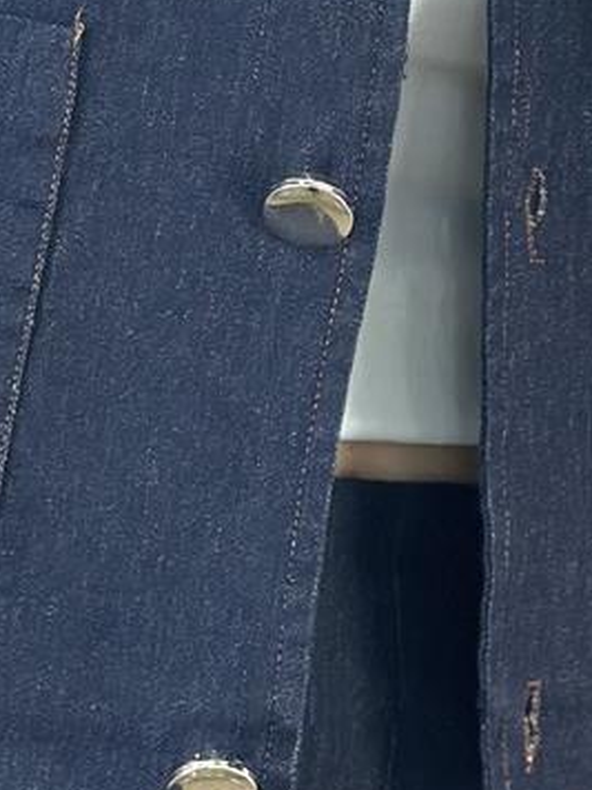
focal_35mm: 216
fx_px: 4925
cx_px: 264
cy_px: 40
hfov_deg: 6.9
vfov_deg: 9.1
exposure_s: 1/100
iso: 160
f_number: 1.78
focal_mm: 6.86
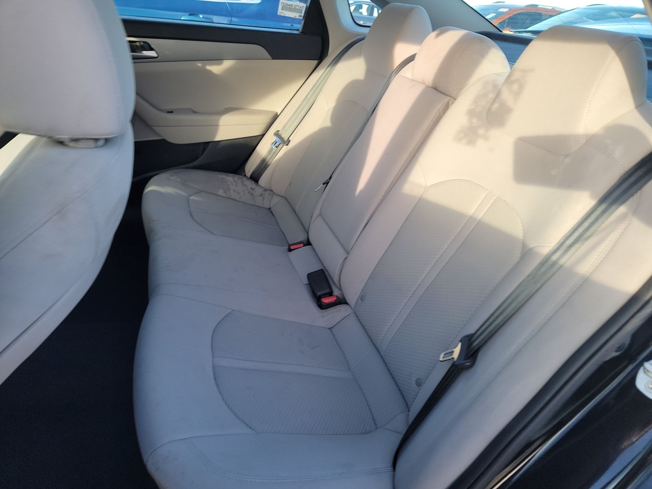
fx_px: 452
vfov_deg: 56.8
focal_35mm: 24
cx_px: 326
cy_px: 244
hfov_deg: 71.6
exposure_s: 1/59
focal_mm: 6.7
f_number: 1.8
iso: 73
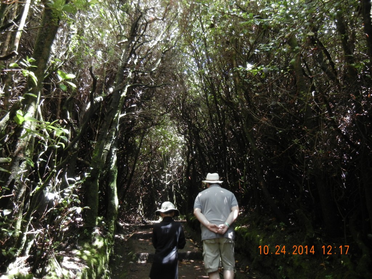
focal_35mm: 30
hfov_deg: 60.0
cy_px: 140
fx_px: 322
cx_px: 186
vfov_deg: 46.8
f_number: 3.5
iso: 400
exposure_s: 1/40
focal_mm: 5.4
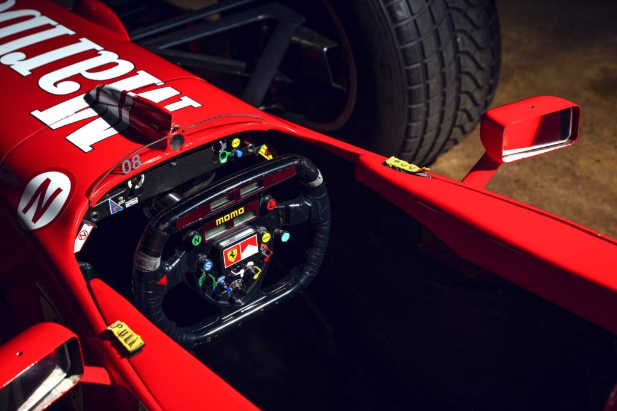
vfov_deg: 19.5
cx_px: 308
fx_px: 1200
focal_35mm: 70
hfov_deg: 28.8
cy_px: 206
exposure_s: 1/250
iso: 100
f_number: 7.1
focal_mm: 70
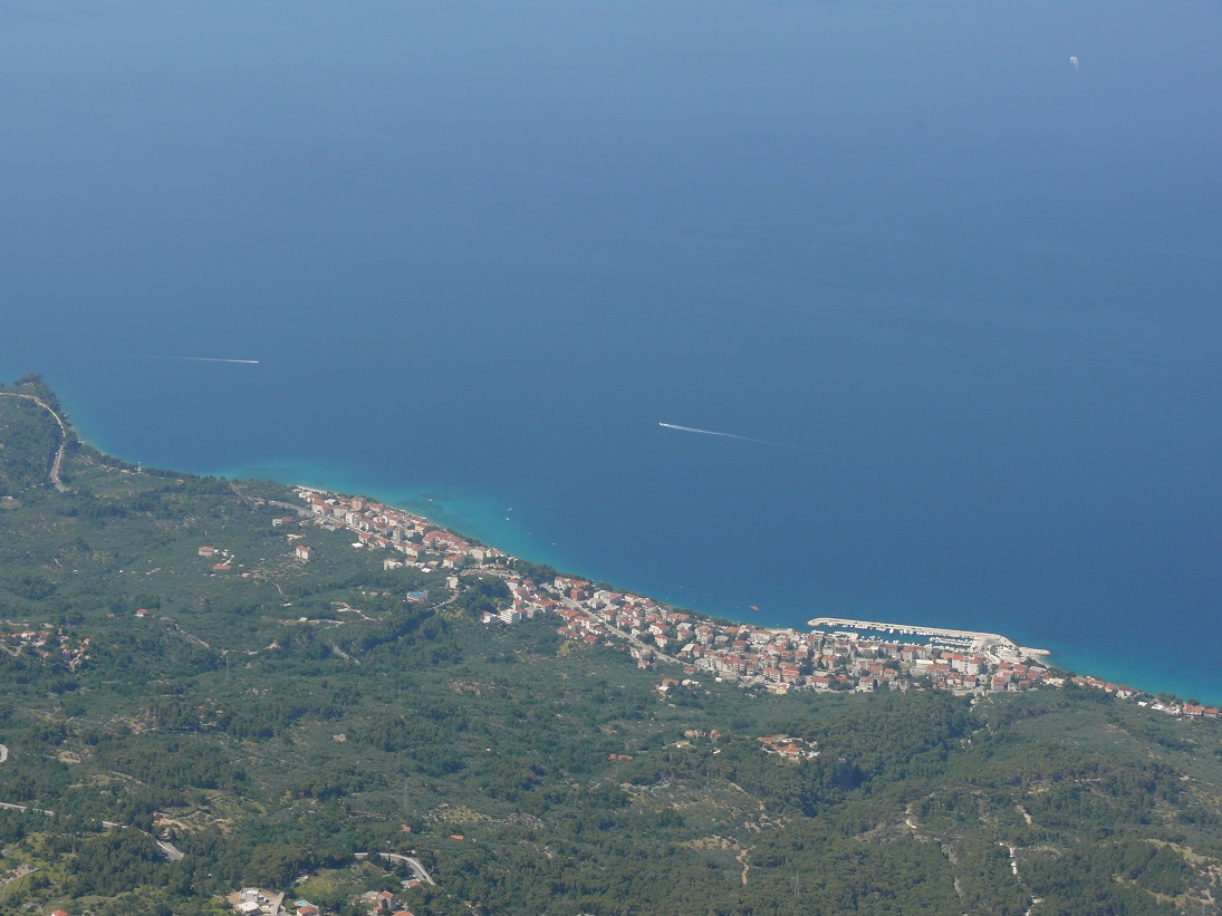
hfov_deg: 24.7
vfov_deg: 18.7
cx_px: 611
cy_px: 458
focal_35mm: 79
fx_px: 2789
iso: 100
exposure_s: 1/400
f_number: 6.3
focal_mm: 16.7
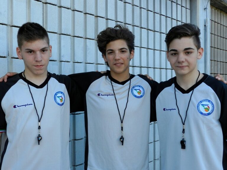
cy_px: 85
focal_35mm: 38
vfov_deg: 37.7
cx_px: 114
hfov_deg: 49.0
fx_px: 249
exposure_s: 1/160
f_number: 4
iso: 160
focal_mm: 6.7
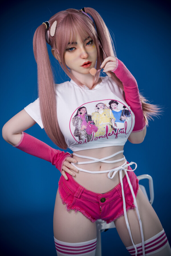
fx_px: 385
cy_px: 128
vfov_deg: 36.9
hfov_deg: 25.1
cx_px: 86
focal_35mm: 54
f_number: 3.5
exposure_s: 1/125
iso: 100
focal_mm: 54
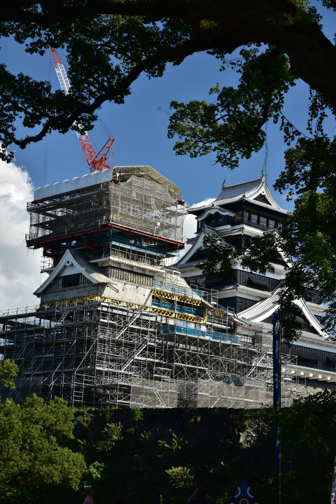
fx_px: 979
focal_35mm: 70
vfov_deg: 28.8
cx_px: 168
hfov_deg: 19.5
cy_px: 252
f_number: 9
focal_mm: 70
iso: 100
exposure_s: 1/80
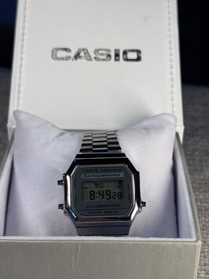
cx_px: 108
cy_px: 172
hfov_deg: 24.0
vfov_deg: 31.6
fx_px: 491
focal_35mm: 61
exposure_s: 1/250
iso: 64
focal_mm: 6.76
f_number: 1.78
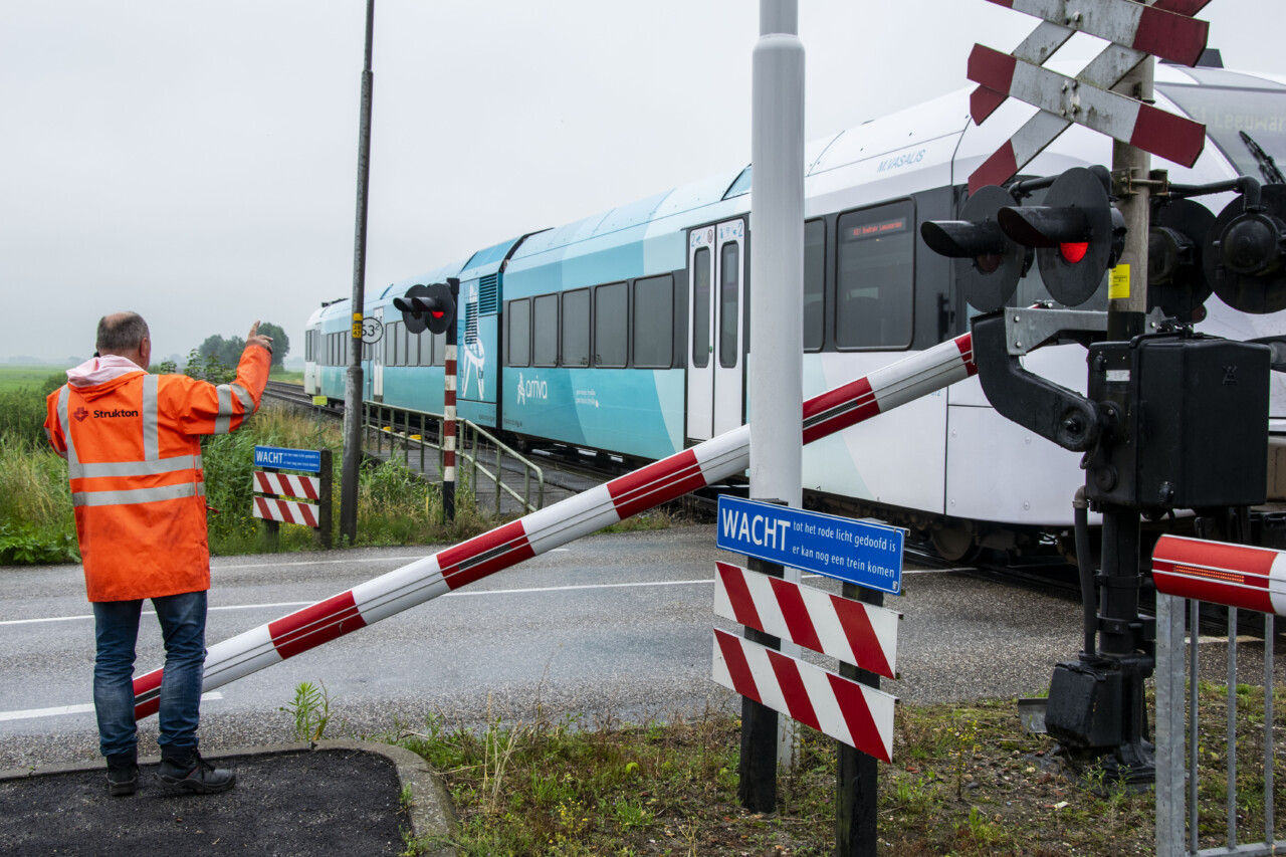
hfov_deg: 49.6
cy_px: 428
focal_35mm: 39
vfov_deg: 34.2
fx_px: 1393
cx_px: 643
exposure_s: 1/250
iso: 320
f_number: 8
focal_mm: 26
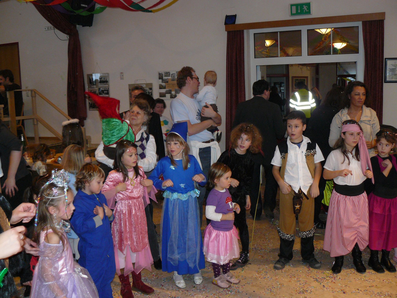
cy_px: 149
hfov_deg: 51.4
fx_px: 413
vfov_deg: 39.7
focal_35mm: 36
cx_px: 198
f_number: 2.8
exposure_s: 1/30
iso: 200
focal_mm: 6
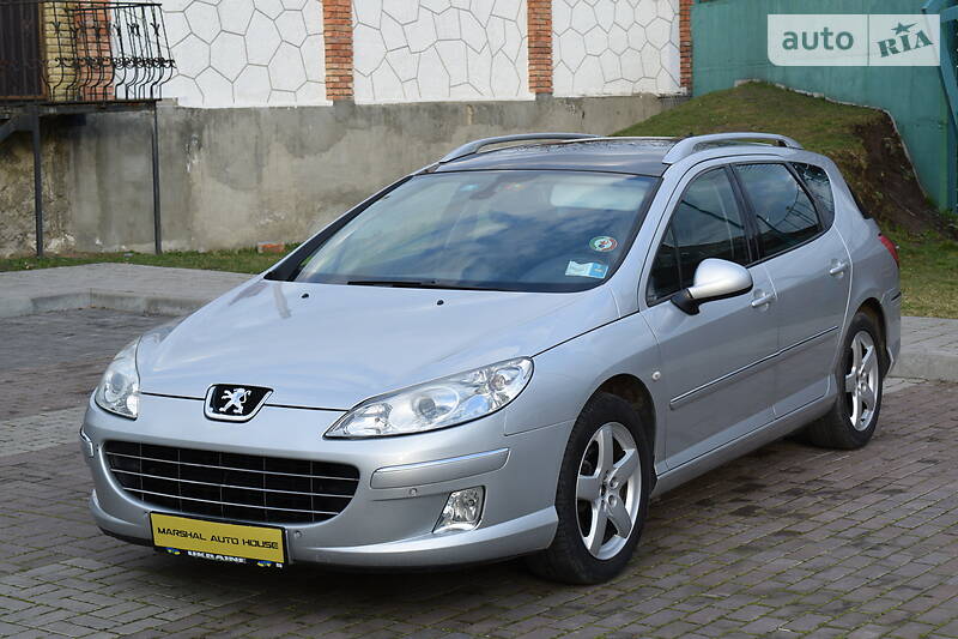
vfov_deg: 19.7
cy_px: 320
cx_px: 479
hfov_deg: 29.2
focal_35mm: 69
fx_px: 1836
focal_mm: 46
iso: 360
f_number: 8
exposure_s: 1/250
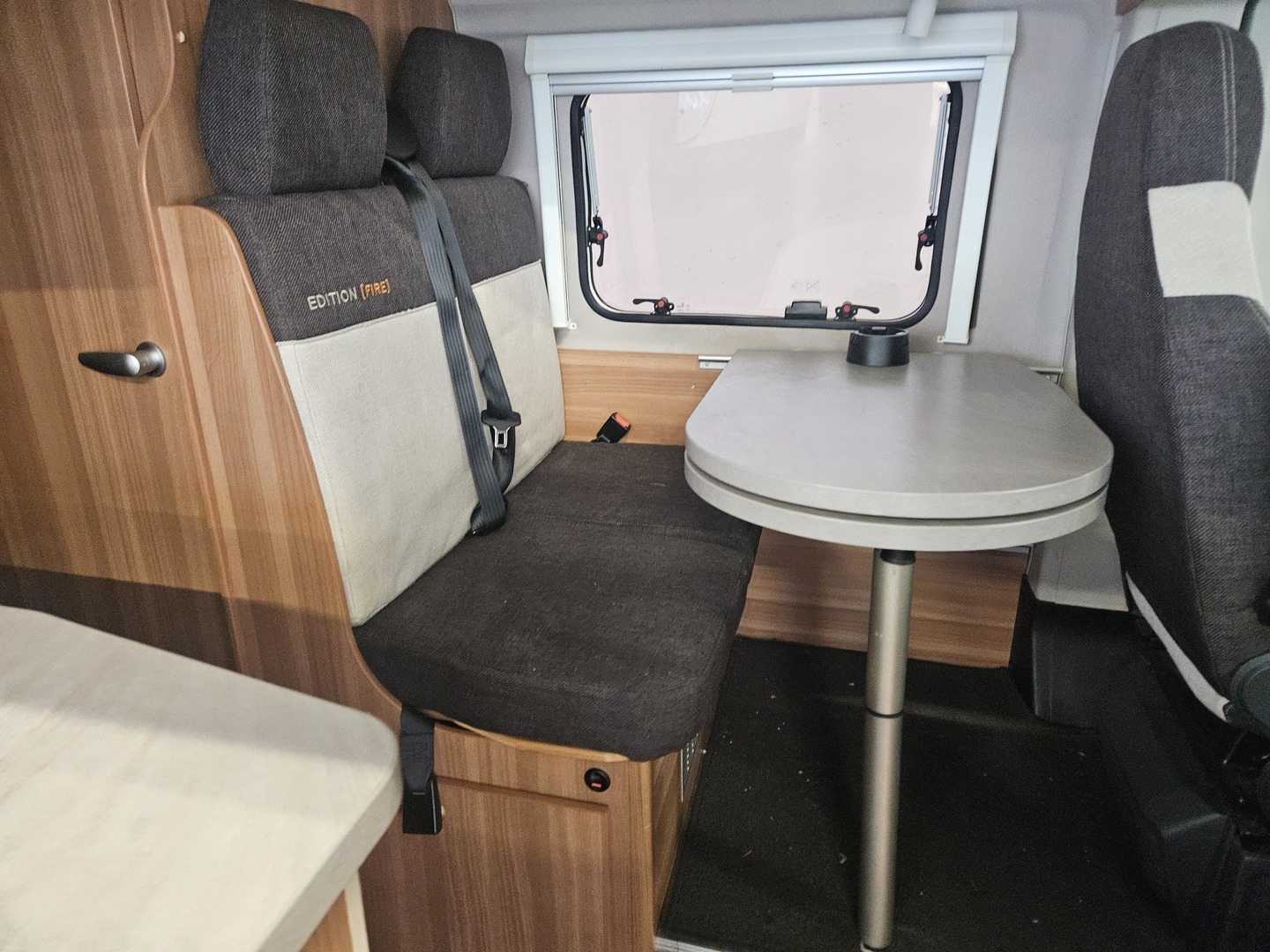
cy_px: 476
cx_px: 635
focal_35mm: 23
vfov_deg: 58.9
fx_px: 844
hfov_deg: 73.9
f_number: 1.8
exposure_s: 1/100
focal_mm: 5.4
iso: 1000
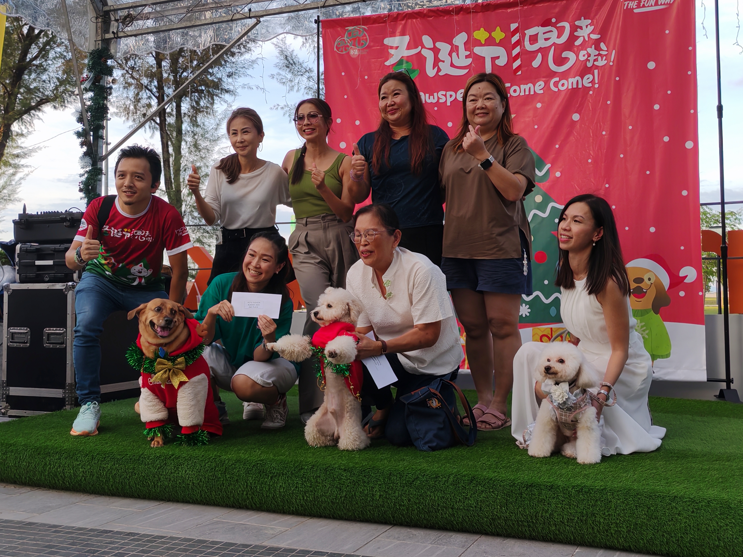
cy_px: 278
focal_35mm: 39
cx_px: 372
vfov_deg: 36.8
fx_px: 837
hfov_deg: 47.9
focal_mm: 5.52
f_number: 1.95
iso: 50
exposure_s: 1/330
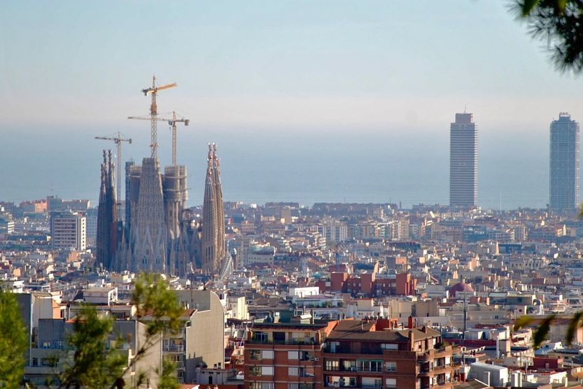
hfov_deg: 13.0
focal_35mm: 158
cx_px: 292
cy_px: 194
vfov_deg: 8.7
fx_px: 2550
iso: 125
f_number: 5.6
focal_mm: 105
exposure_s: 1/500
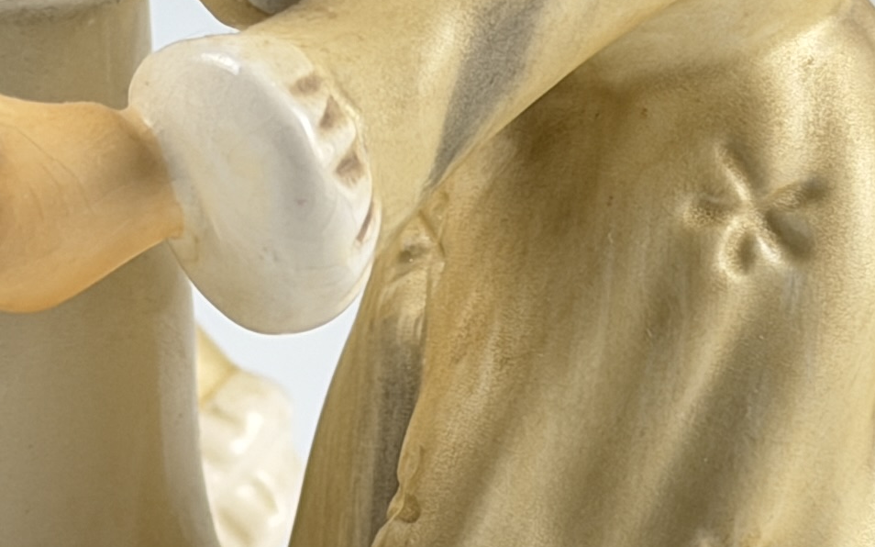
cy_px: 332
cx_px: 29
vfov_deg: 6.1
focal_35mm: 215
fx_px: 5126
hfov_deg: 9.7
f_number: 1.78
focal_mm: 6.76
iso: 64
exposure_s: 1/100
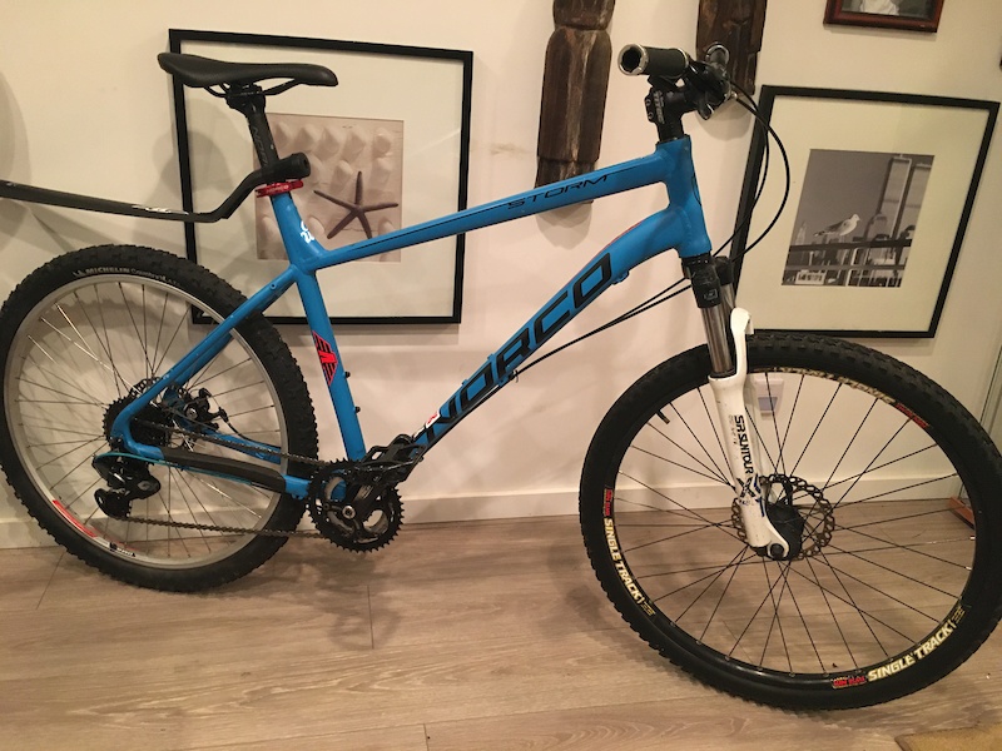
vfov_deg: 48.2
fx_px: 839
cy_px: 376
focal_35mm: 29
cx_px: 501
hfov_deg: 61.7
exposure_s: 1/20
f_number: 2.2
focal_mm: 4.15
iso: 200
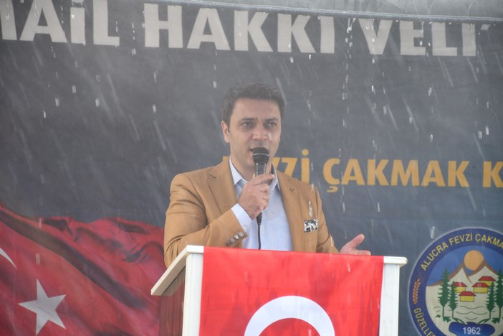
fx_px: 2096
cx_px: 252
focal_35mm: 150
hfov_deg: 13.7
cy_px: 168
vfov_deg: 9.1
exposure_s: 1/125
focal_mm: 100
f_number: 5.6
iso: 800
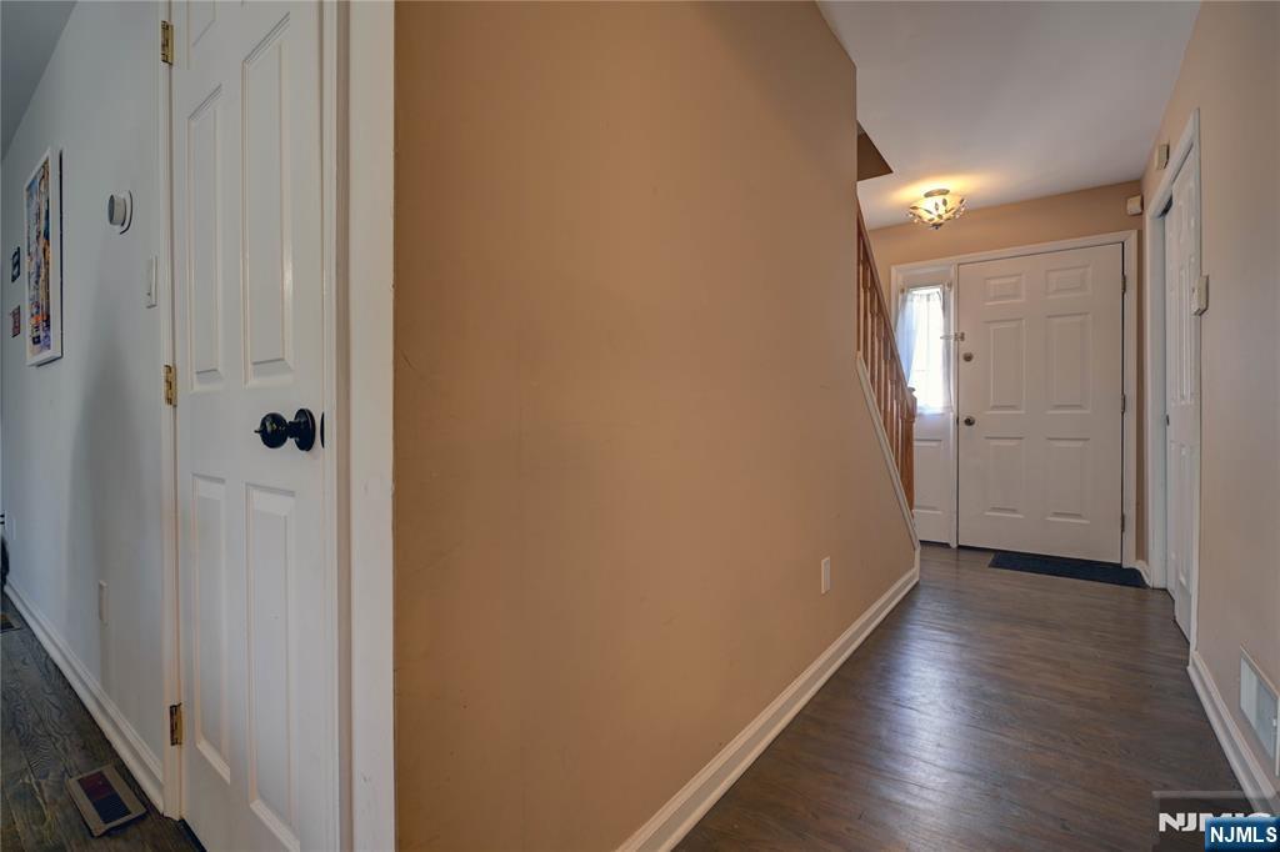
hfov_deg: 96.8
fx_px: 569
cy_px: 426
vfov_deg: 73.7
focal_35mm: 16
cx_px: 640
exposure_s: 1/13
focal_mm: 16
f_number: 9
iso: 640
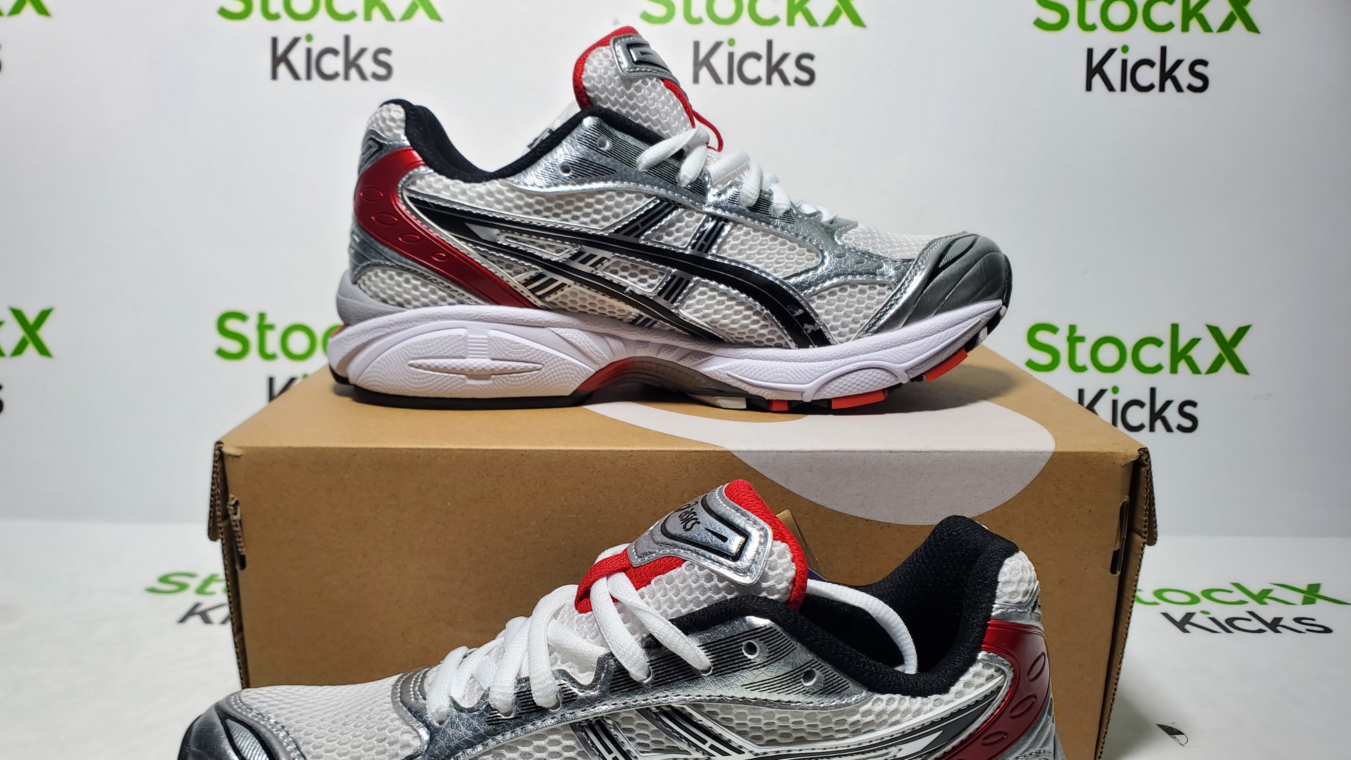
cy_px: 508
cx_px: 667
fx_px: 1039
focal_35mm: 29
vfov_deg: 39.7
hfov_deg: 66.1
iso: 50
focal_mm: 4.3
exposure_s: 1/202
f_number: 2.4
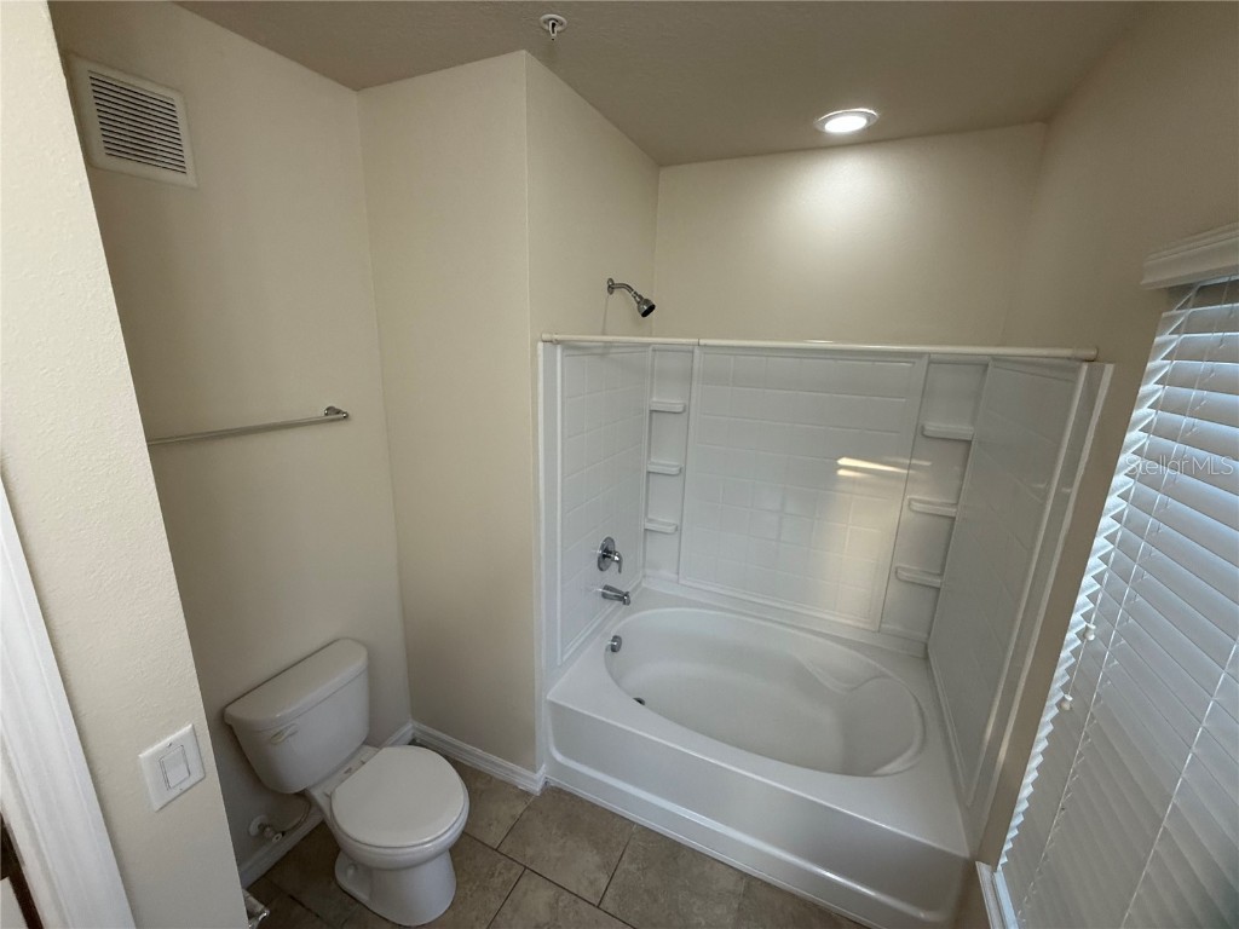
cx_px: 620
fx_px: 501
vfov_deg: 85.7
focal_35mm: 14
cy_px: 464
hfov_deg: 102.1
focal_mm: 2.22
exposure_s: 1/120
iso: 160
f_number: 2.2
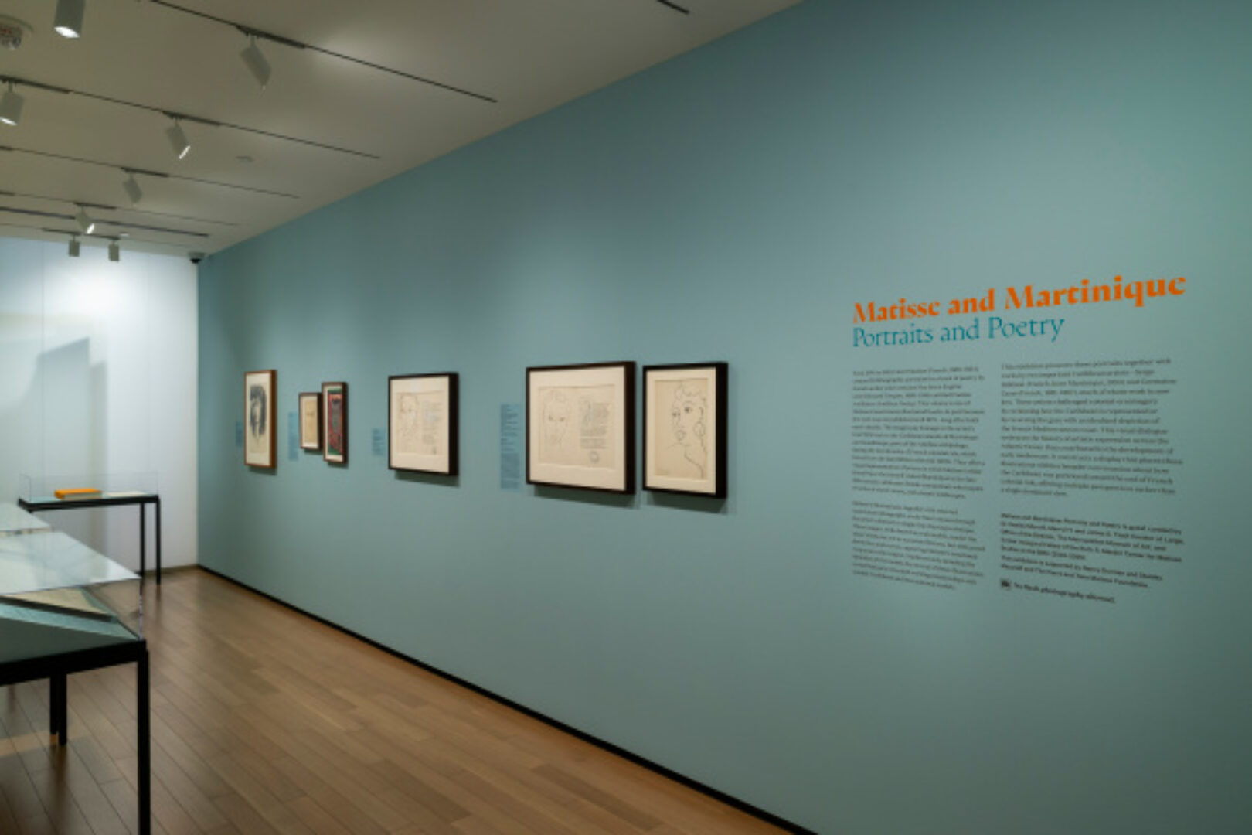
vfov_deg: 53.1
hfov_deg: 73.7
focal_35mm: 24
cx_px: 626
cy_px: 418
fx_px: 835
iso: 400
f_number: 8
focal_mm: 24
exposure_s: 1/2.5
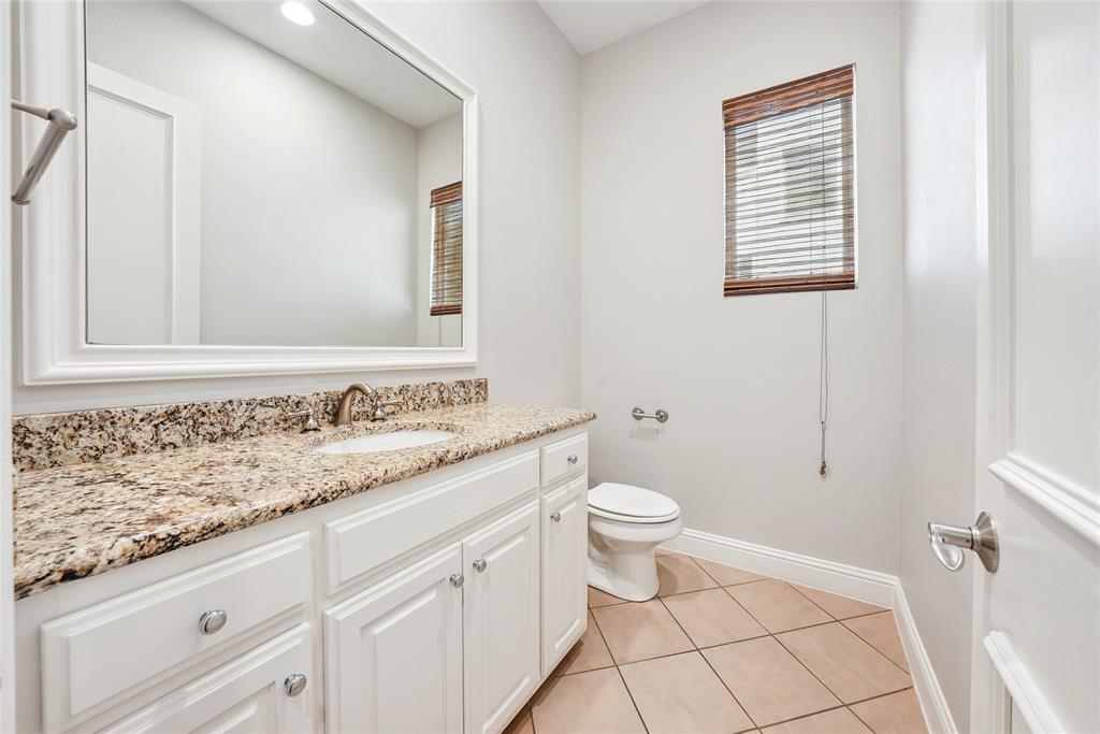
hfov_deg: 108.3
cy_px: 367
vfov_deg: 85.4
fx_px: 397
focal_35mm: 13
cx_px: 550
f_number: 9
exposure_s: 1/10
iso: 320
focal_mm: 13
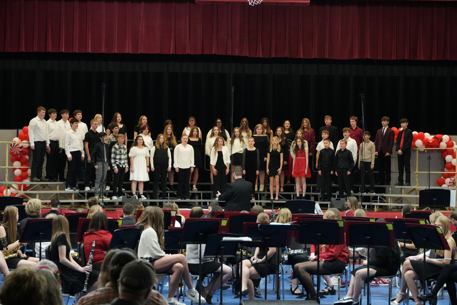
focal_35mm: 92
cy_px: 152
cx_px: 228
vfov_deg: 14.9
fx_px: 1162
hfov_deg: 22.3
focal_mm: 61
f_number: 5.6
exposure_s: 1/200
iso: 6400
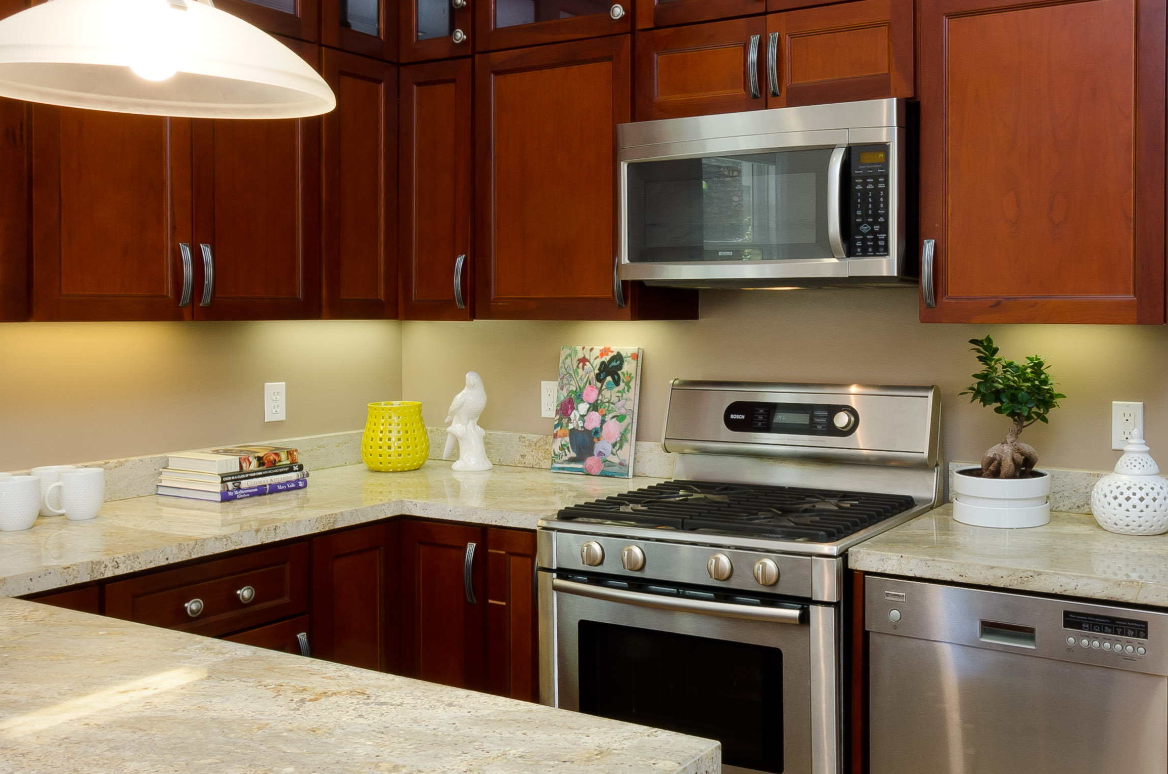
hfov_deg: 57.9
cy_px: 456
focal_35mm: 32
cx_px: 746
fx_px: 1036
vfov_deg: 40.8
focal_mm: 10
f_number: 11
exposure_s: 1/25
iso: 200
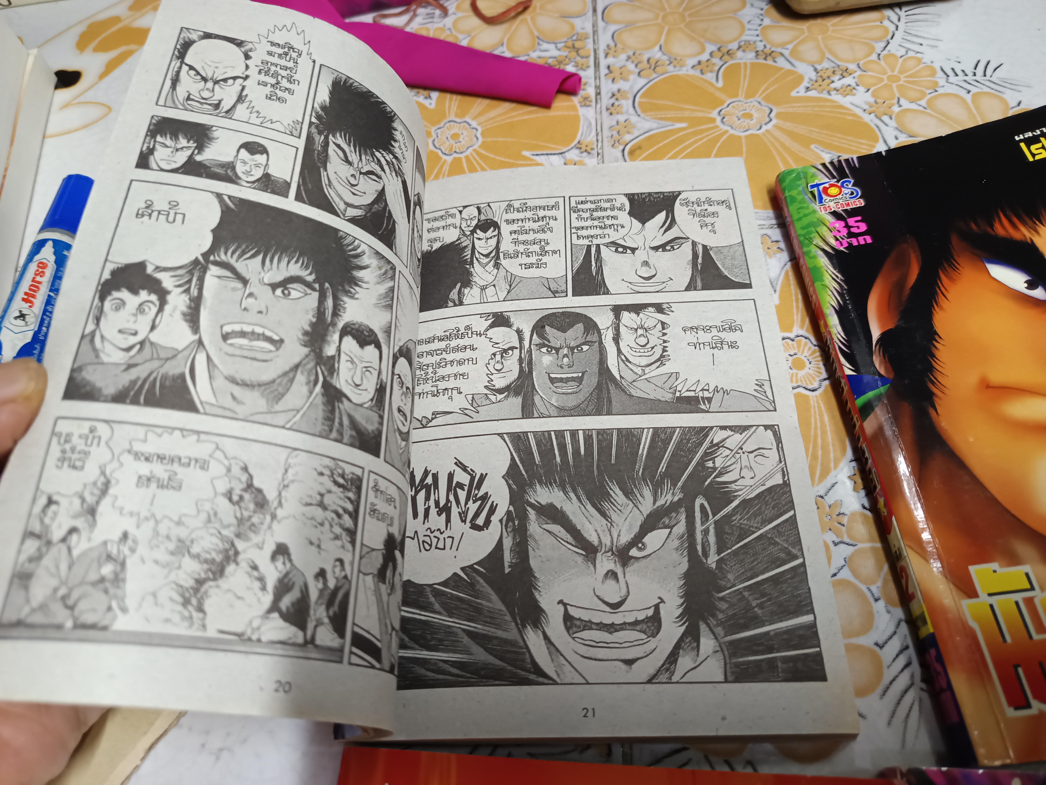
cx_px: 523
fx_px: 725
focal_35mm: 24
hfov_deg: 71.6
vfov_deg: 56.8
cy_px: 392
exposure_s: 1/25
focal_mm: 5.31
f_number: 1.7
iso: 1181
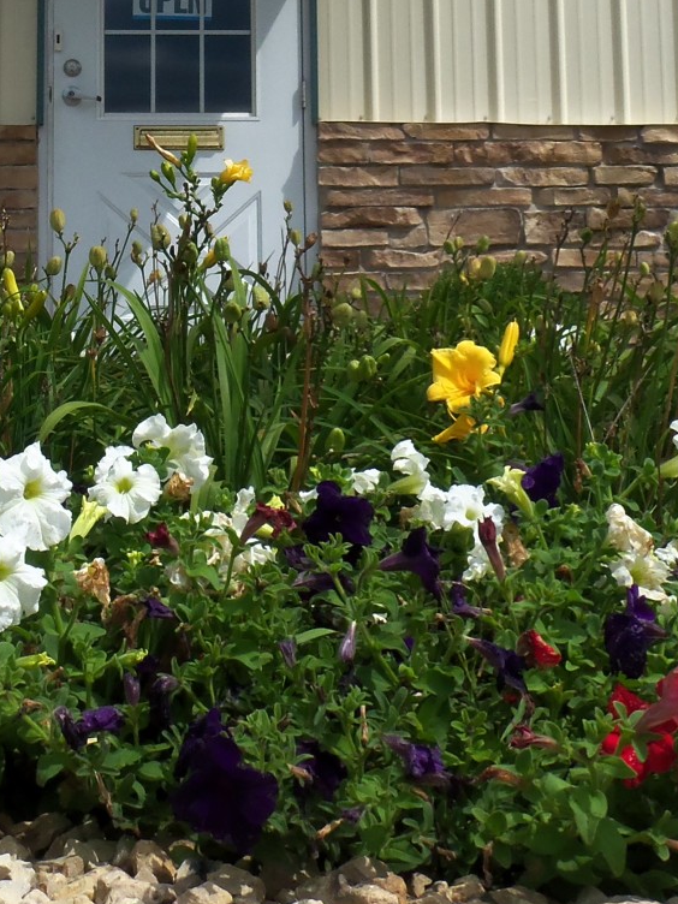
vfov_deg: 25.2
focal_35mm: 74
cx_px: 93
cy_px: 32
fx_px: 1933
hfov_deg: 19.6
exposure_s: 1/200
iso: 80
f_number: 8.6
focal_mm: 5.2
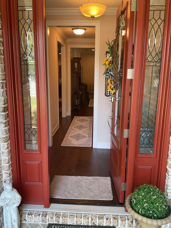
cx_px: 86
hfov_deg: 48.2
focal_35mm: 29
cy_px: 114
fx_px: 191
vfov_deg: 61.7
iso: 50
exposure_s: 1/60
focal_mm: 3
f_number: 1.8
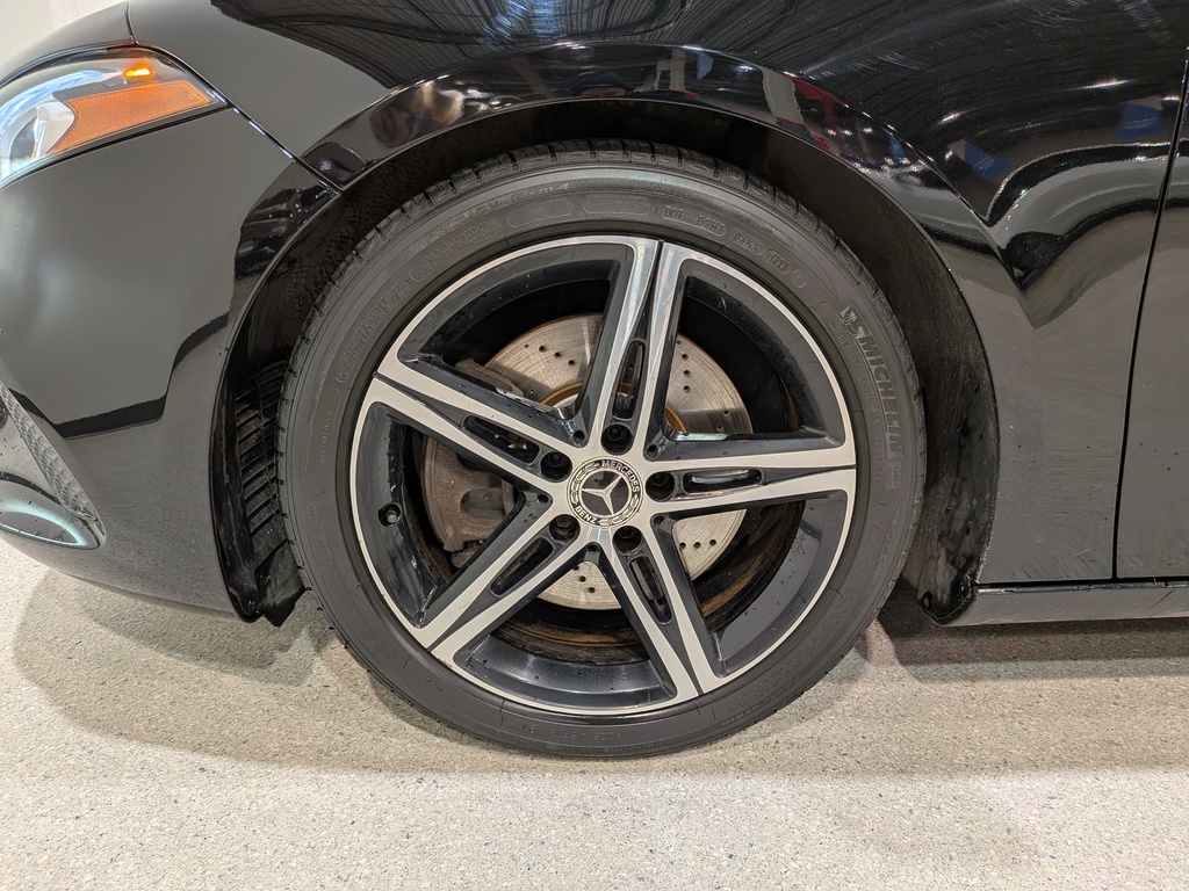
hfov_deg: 71.6
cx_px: 594
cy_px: 446
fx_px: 824
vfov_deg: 56.8
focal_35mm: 24
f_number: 1.7
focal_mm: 4.53
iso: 26
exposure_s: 1/153
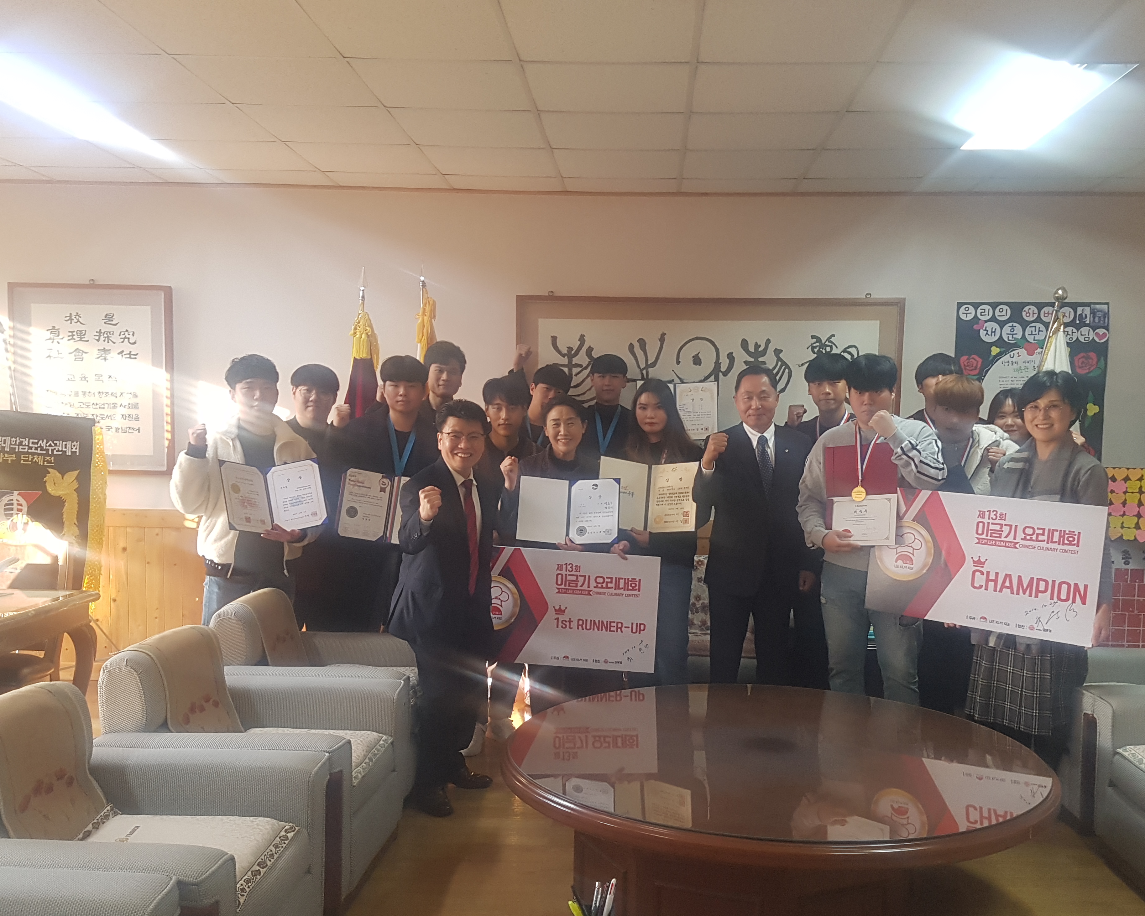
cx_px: 610
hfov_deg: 62.1
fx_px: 949
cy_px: 472
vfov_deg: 51.5
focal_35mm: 28
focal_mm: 4.2
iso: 160
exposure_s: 1/30
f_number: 1.7
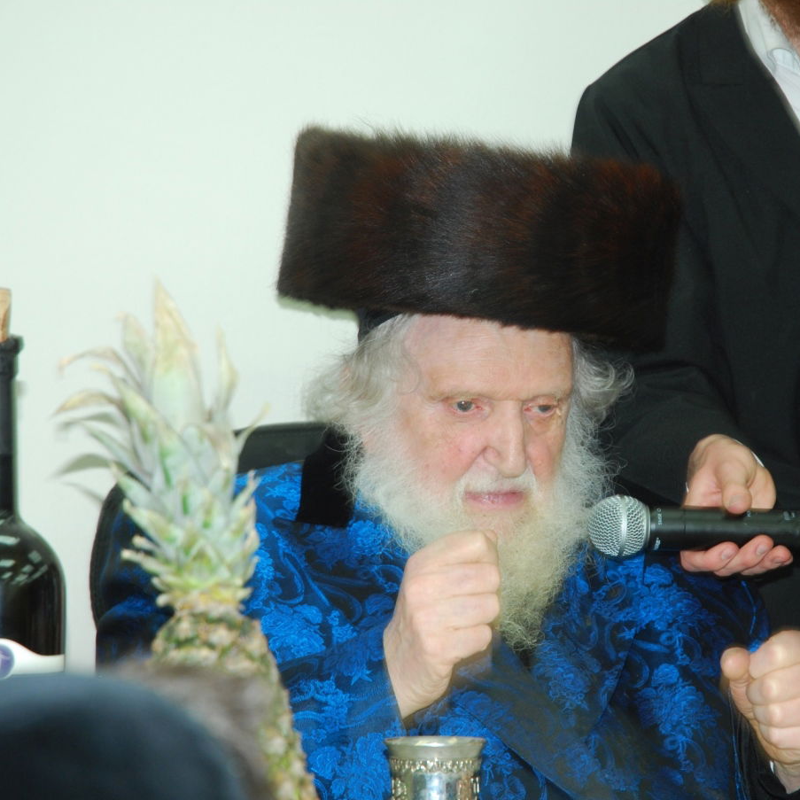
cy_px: 401
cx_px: 486
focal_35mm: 134
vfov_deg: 13.0
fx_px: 3504
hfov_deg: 13.0
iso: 400
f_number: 4.5
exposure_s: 1/60
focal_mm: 70
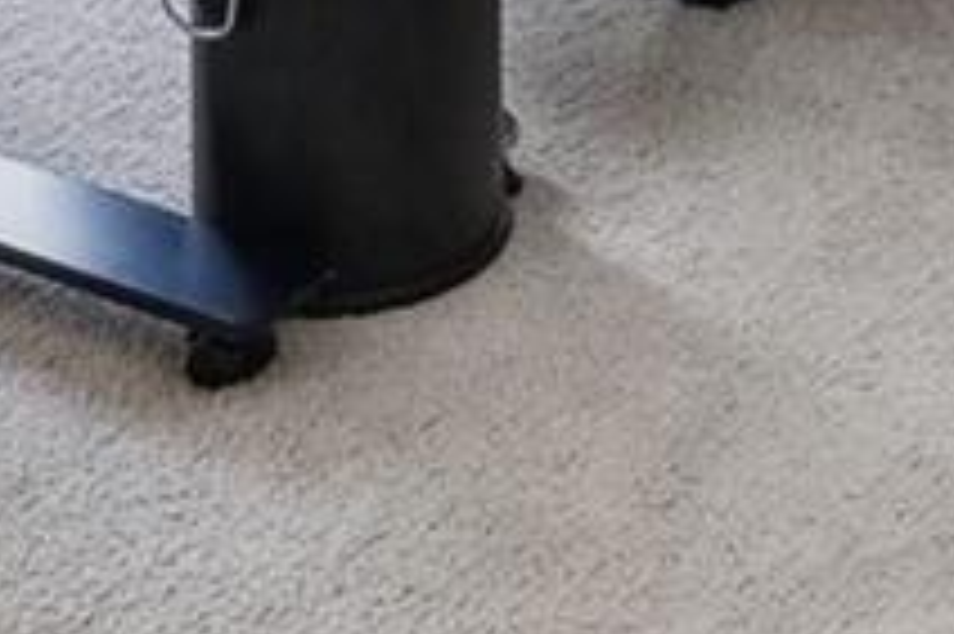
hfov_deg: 14.8
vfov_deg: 8.0
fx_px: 3601
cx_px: 954
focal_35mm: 136
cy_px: -1529
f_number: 8
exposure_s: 1/20
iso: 400
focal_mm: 18
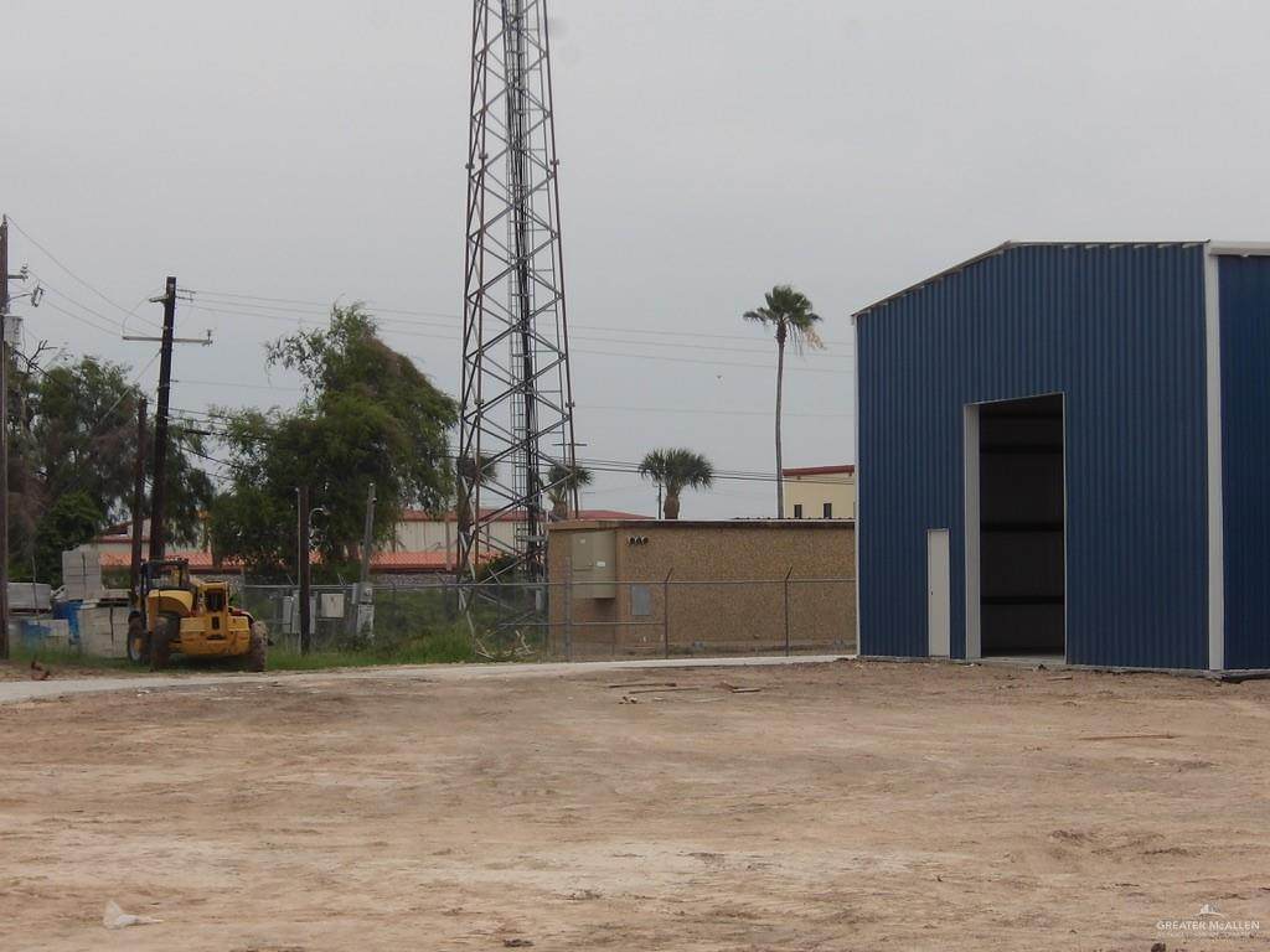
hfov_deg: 18.2
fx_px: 3962
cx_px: 635
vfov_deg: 13.7
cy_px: 476
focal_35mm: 108
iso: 100
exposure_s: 1/269
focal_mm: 19.6
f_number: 6.6
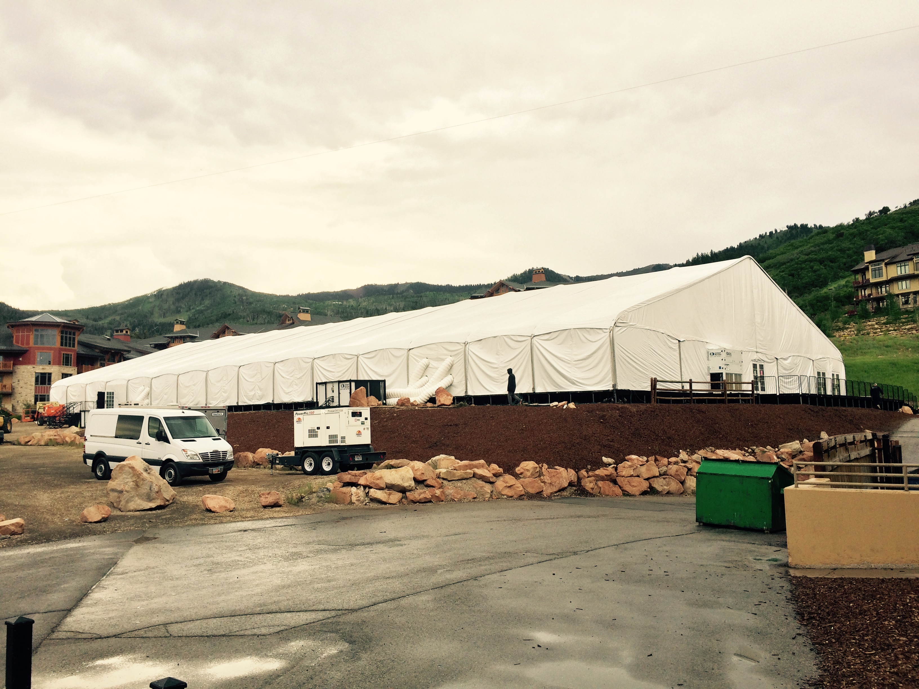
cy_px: 344
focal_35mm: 29
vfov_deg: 48.2
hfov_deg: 61.7
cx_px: 460
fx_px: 770
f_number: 2.2
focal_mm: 4.15
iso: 32
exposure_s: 1/554
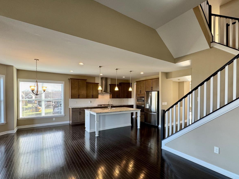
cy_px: 98
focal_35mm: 18
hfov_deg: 87.6
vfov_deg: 71.4
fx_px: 124
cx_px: 130
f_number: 2.2
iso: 160
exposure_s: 1/120
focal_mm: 2.22
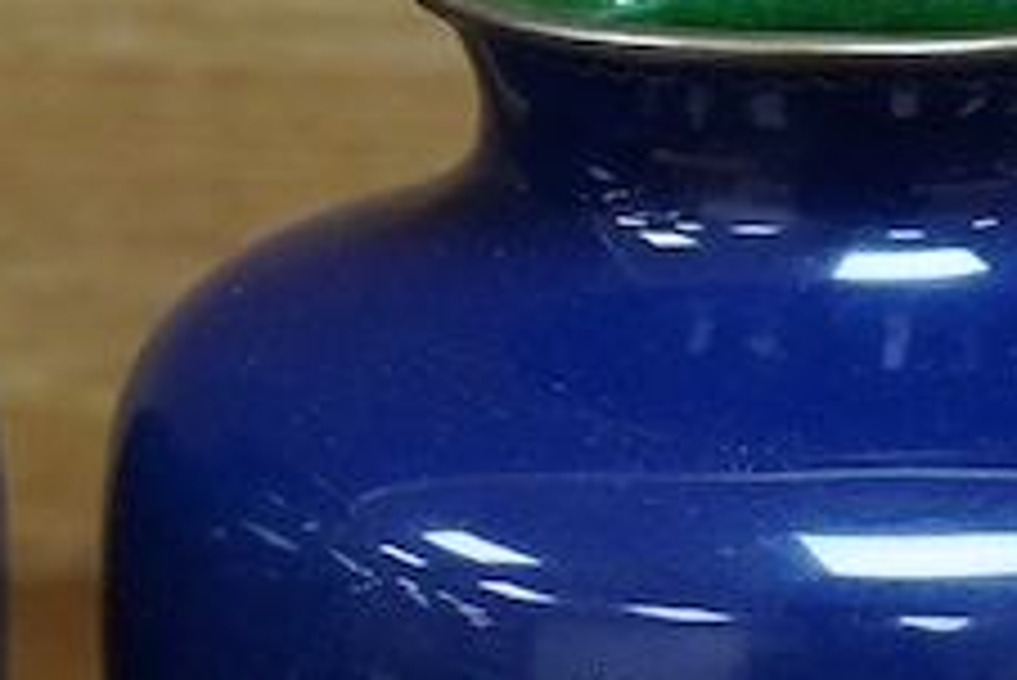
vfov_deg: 6.1
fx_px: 6332
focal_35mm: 224
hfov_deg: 9.1
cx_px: -101
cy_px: 793
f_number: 8
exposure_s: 1/160
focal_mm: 30
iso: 2500
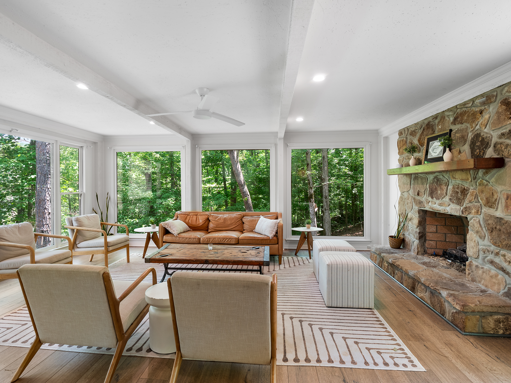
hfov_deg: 94.5
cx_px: 256
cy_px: 192
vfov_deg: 78.1
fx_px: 236
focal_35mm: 16
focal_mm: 8
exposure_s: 1/10
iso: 200
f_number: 5.6
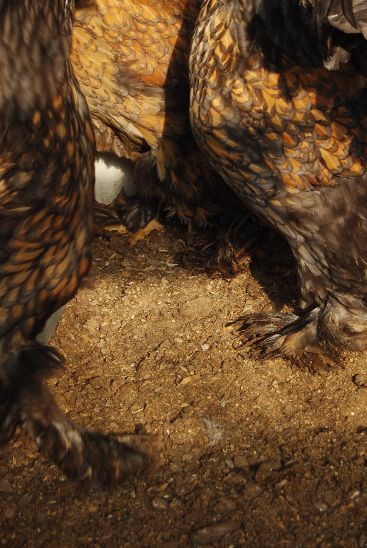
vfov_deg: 15.2
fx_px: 2043
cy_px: 97
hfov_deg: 10.3
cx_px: 229
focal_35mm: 134
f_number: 9
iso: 200
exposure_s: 1/100
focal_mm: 52
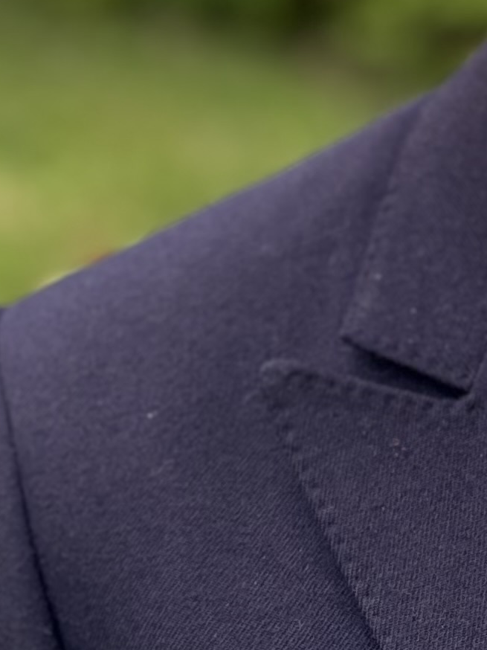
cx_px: 780
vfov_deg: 15.4
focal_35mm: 120
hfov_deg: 11.7
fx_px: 2252
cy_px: -260
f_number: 1.6
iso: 50
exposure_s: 1/394
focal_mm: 5.96
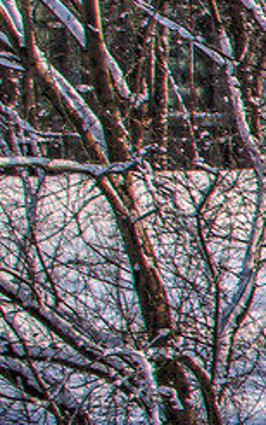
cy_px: 387
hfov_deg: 4.3
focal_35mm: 254
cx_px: 1492
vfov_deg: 8.2
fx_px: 2942
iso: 100
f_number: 11
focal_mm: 17
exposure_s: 1/250
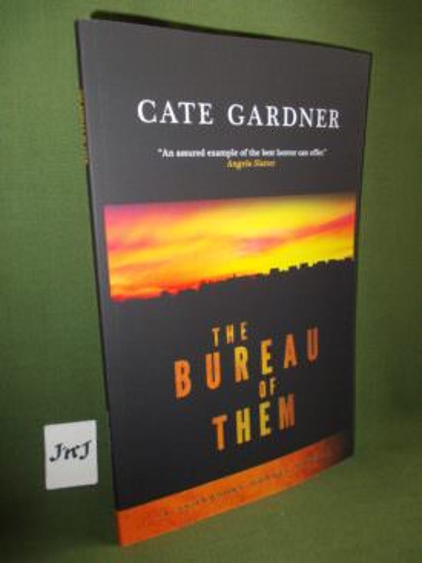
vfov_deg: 63.5
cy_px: 282
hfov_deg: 49.7
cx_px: 211
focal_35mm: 28
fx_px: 455
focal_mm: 4
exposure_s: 1/25
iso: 200
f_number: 2.7
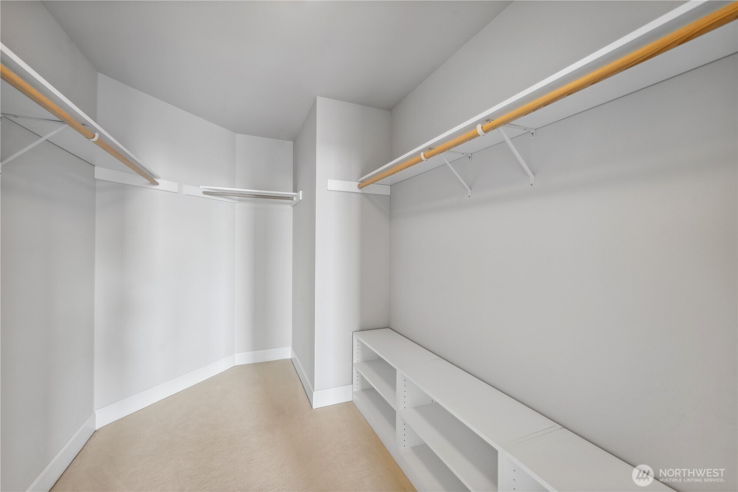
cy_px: 246
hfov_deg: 104.3
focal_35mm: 14
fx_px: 287
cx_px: 369
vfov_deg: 81.2
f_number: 8
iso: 200
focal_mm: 14
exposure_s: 1/15
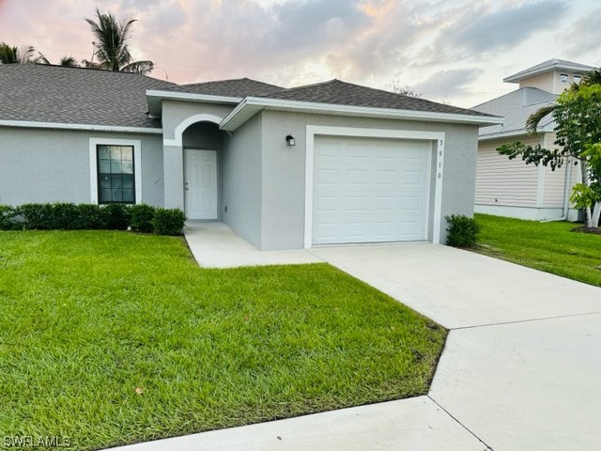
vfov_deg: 56.8
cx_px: 300
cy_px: 226
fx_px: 417
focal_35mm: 24
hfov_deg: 71.6
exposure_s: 1/121
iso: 125
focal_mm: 6.86
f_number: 1.78
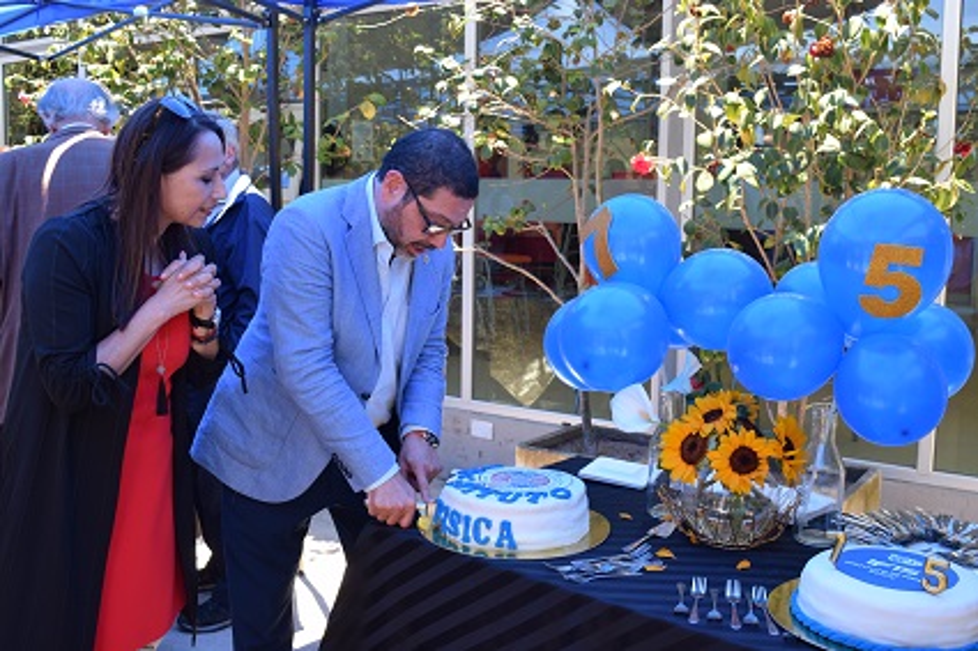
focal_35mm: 38
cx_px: 489
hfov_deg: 51.3
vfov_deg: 35.5
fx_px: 1018
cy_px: 326
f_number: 6.3
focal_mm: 25
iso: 400
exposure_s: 1/160
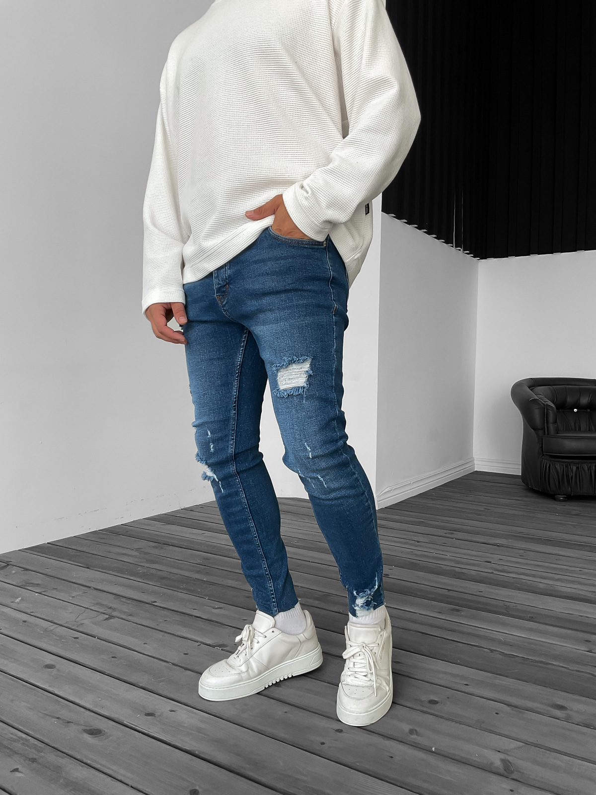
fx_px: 666
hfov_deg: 48.2
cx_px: 298
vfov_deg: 61.7
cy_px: 398
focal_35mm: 29
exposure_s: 1/120
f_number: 1.8
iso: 25
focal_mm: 3
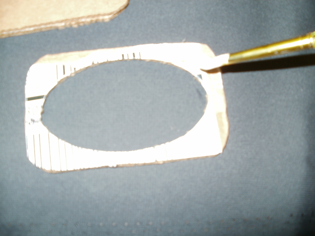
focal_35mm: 36
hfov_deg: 51.4
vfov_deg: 39.7
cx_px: 158
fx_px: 328
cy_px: 118
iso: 125
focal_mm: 6.3
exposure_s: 1/30
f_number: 3.5
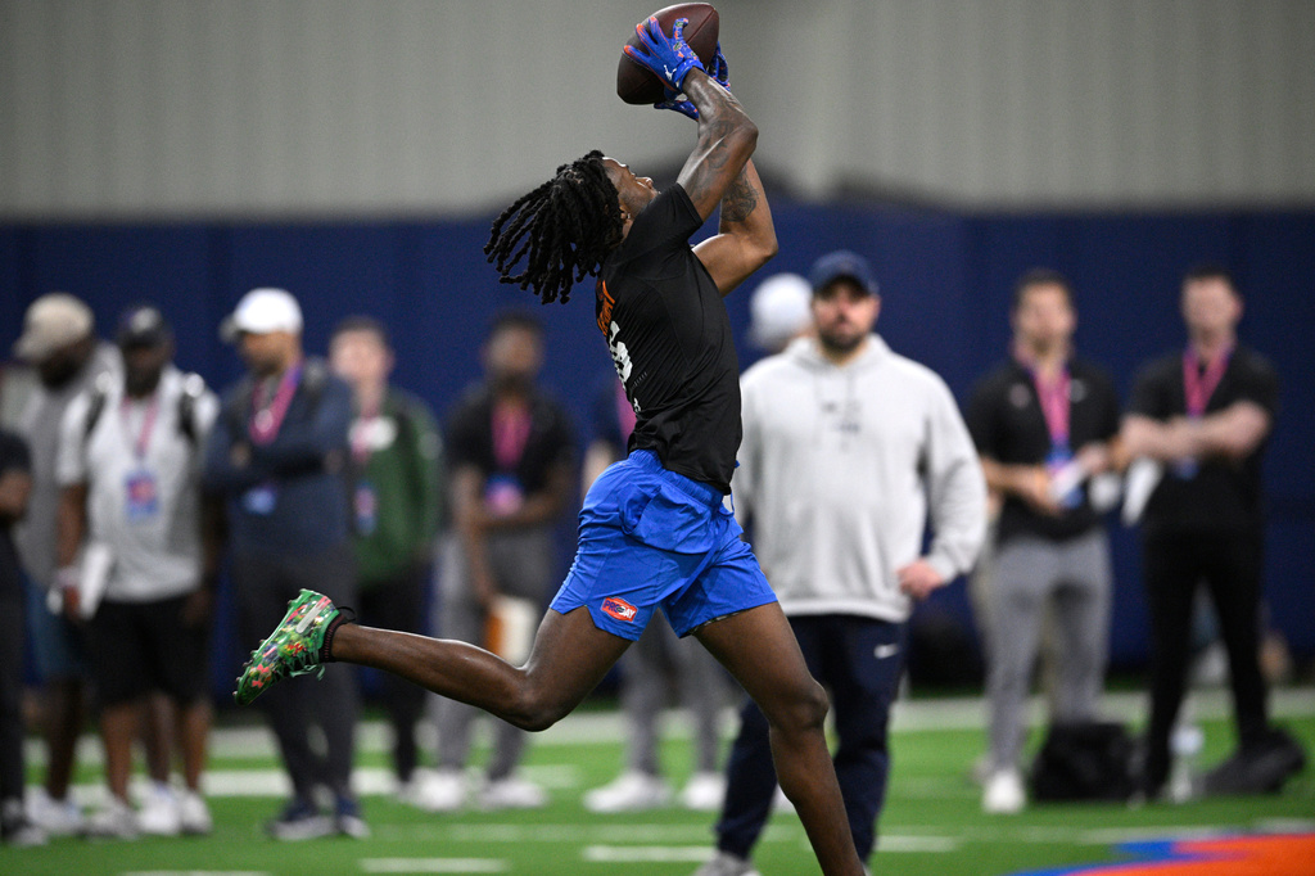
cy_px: 438
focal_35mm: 400
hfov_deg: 5.2
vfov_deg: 3.4
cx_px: 658
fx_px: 14606
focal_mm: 400
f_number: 2.8
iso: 5000
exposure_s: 1/1000
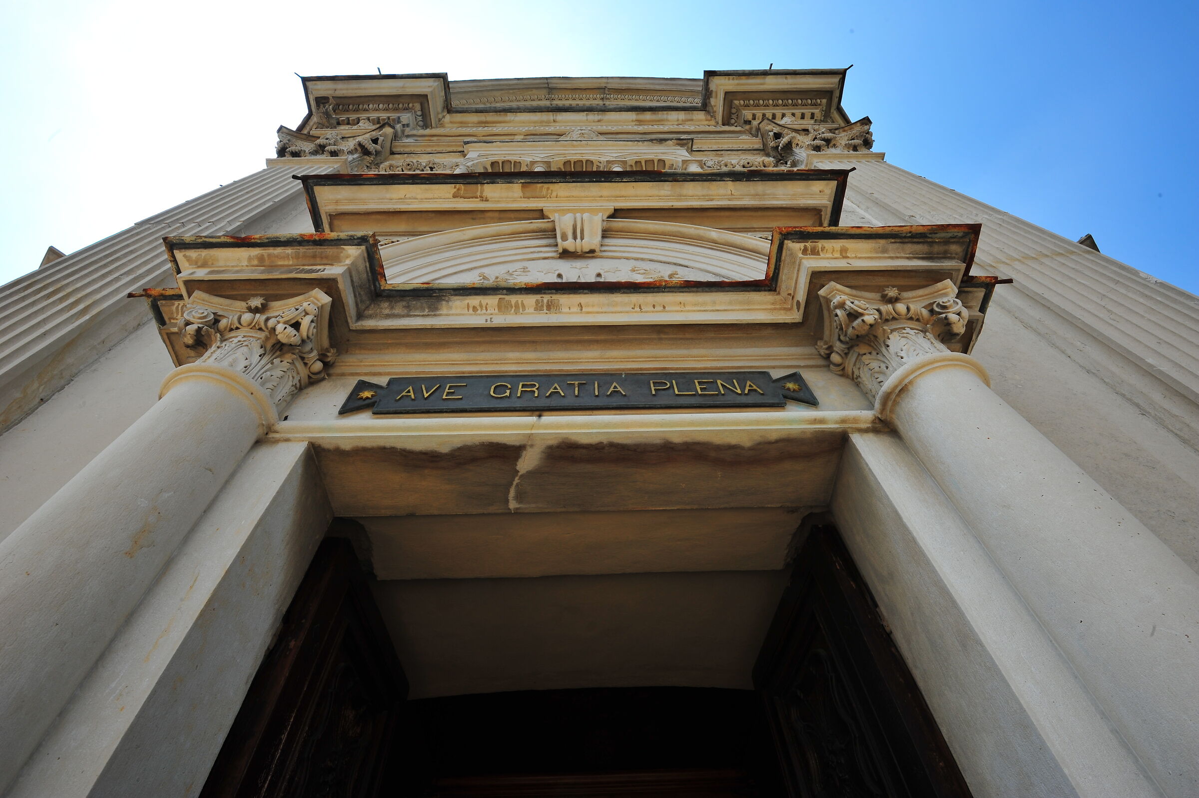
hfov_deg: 90.0
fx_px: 599
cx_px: 600
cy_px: 399
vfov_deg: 67.3
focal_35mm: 18
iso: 200
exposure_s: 1/125
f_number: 14
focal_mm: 18
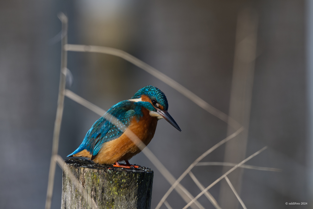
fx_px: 7821
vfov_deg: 1.5
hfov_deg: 2.3
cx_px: 156
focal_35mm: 900
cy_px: 104
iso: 250
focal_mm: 600
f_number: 6.3
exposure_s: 1/800
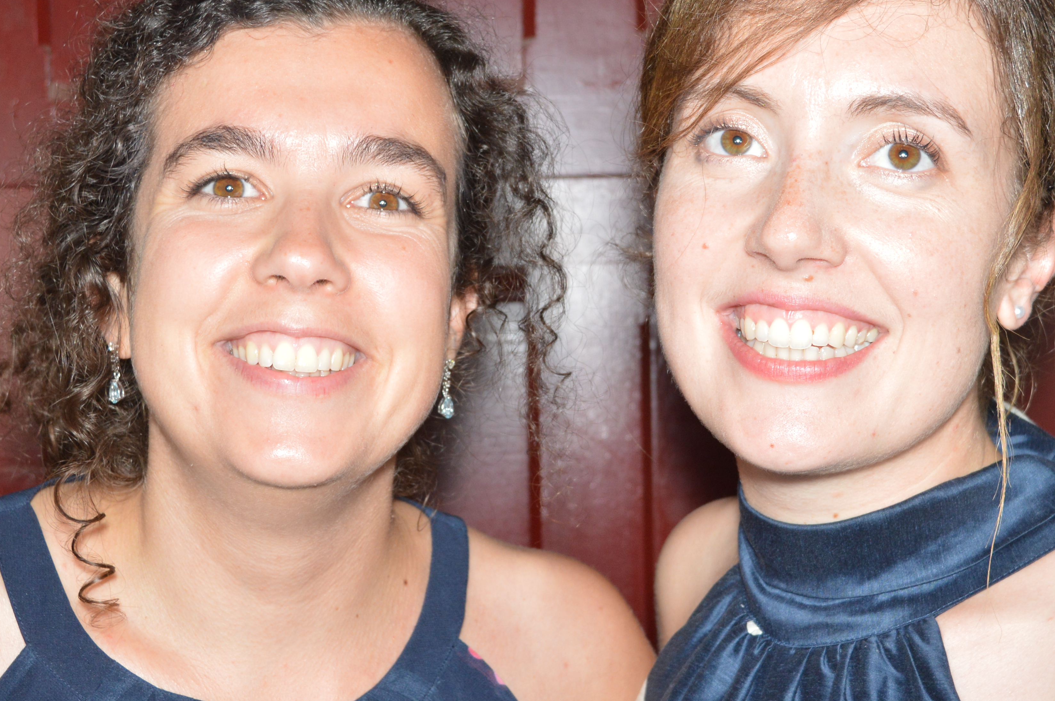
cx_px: 624
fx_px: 2079
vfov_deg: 19.1
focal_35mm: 71
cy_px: 340
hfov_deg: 28.4
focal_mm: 26
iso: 400
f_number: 5.6
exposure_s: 1/100
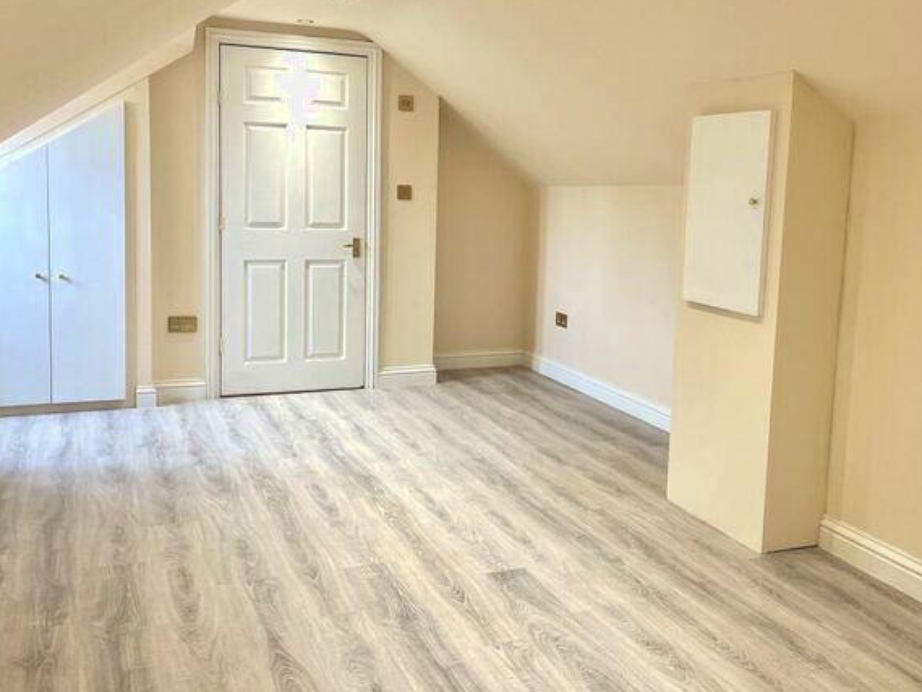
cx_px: 486
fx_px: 853
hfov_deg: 56.8
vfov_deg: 44.0
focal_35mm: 32
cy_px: 289
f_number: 1.6
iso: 80
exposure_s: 1/100
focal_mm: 5.1
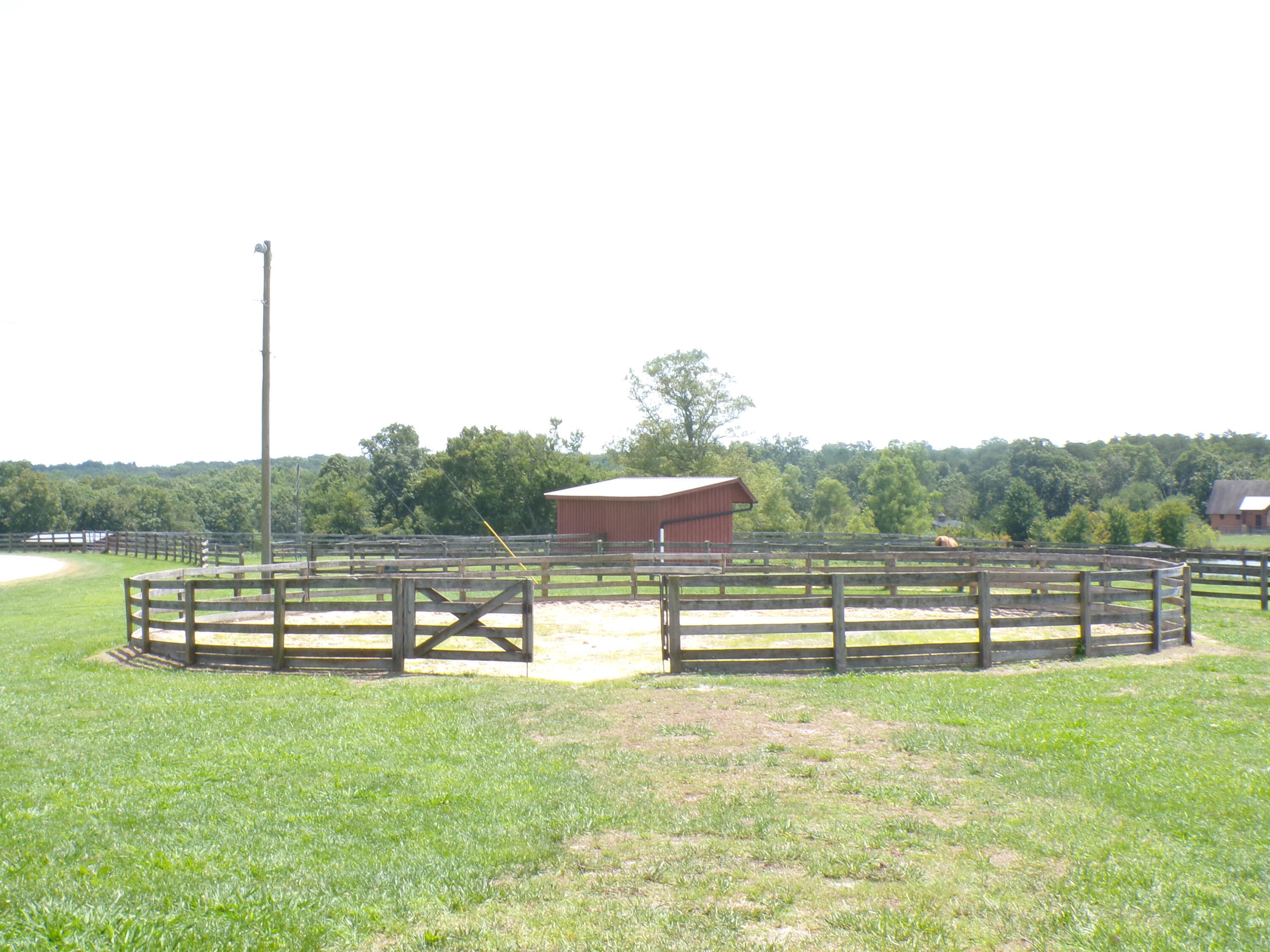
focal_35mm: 42
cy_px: 476
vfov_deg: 34.3
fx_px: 1541
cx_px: 635
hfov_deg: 44.8
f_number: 8.9
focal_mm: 7.6
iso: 100
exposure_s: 1/60
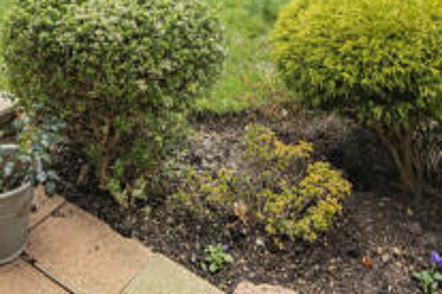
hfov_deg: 49.9
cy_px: -144
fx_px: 467
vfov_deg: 26.1
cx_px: 153
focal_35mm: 38
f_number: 9
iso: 320
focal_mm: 12
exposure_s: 1/80
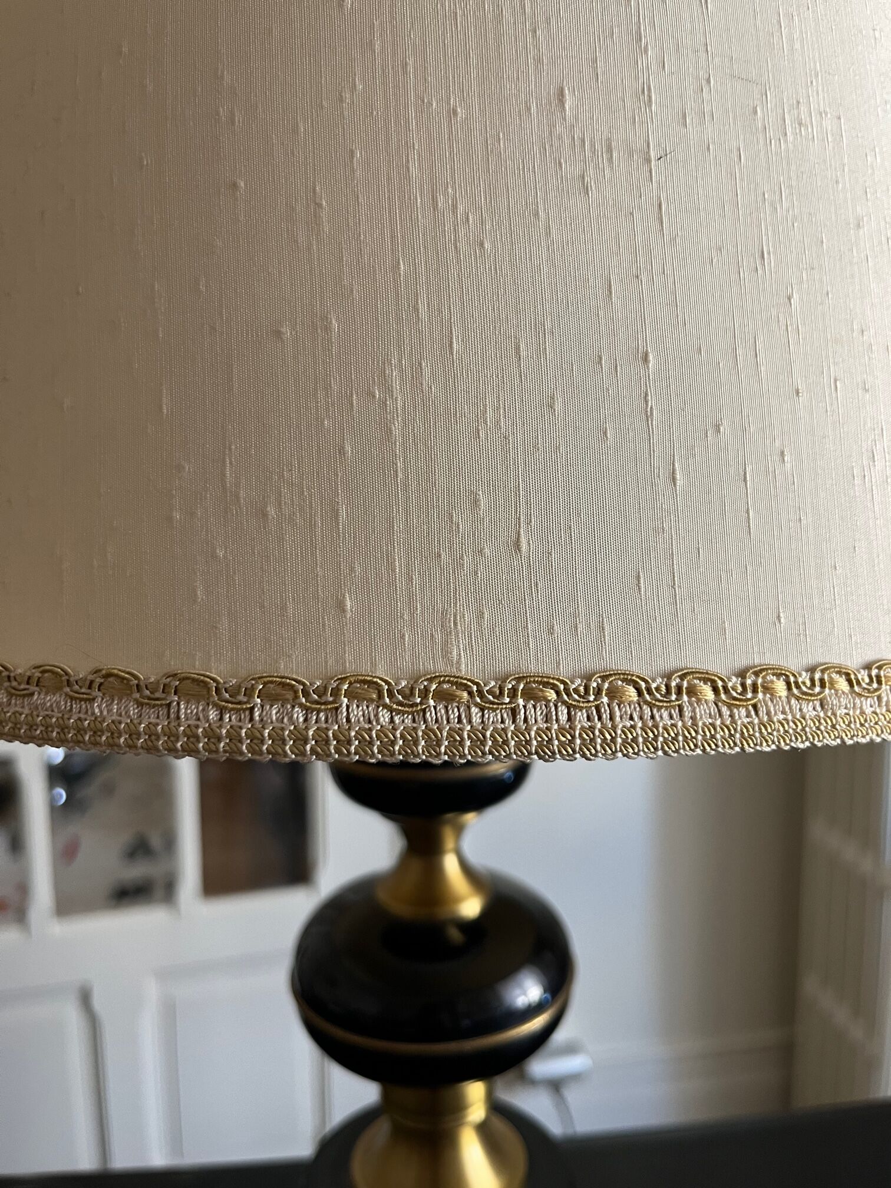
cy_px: 594
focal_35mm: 26
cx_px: 446
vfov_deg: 67.3
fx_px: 892
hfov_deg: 53.1
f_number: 1.6
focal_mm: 5.1
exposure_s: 1/49
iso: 160
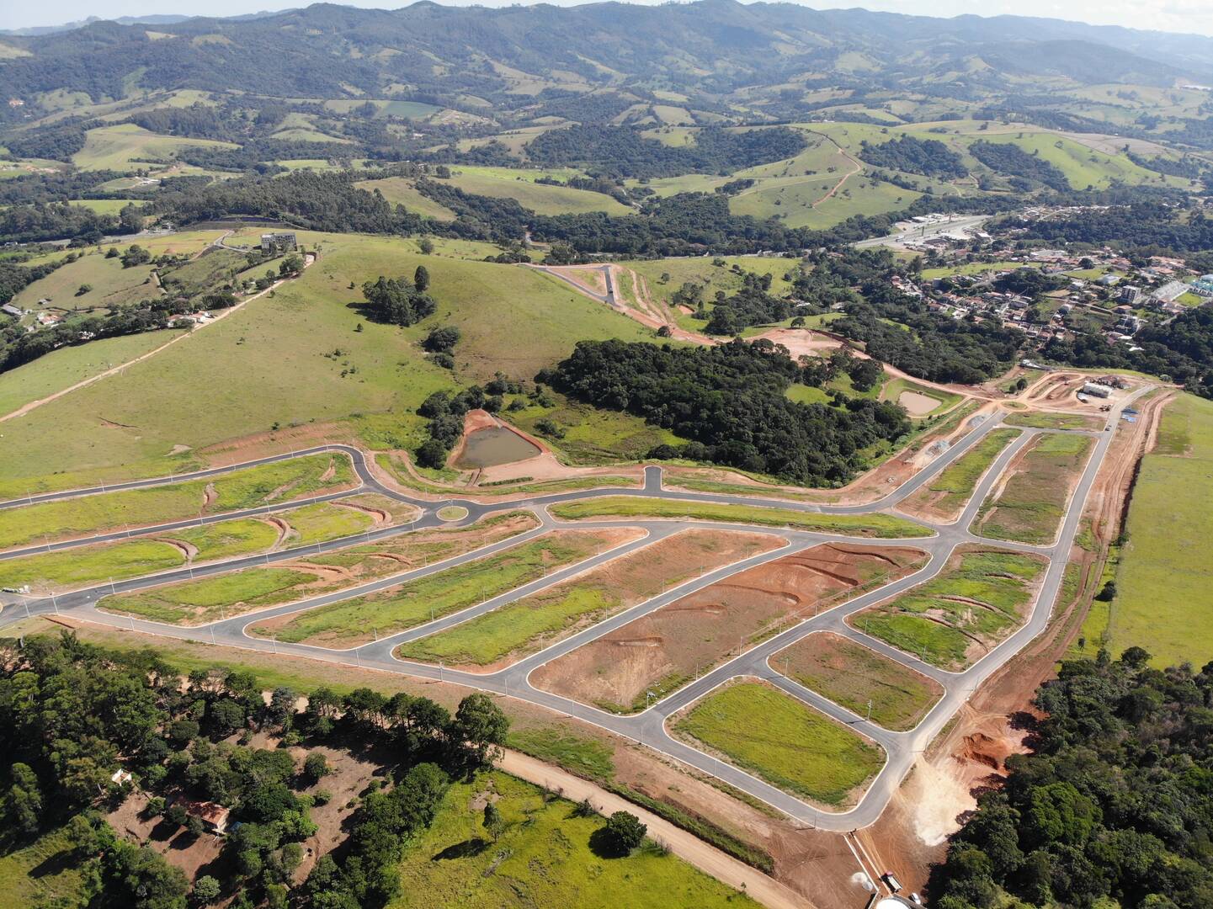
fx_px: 841
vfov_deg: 56.8
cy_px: 454
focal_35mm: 24
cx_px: 606
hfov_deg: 71.6
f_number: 2.8
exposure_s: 1/653
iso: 100
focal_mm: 4.5
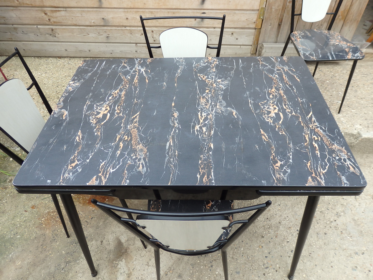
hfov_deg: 69.4
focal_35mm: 25
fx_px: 269
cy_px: 140
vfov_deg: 54.9
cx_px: 186
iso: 125
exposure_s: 1/800
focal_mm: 4.5
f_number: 3
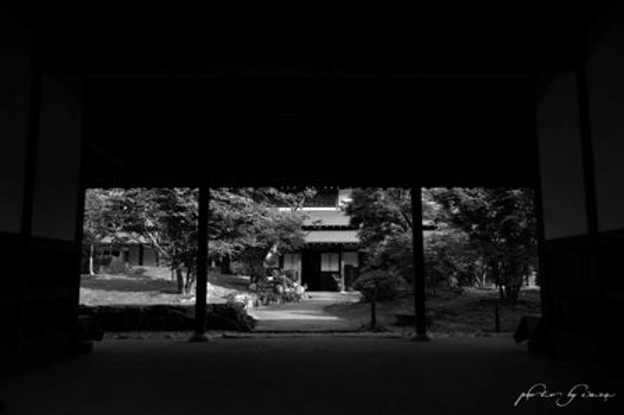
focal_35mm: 28
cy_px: 208
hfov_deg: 65.5
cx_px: 312
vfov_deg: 46.3
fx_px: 485
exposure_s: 1/250
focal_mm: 28
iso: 200
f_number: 2.8
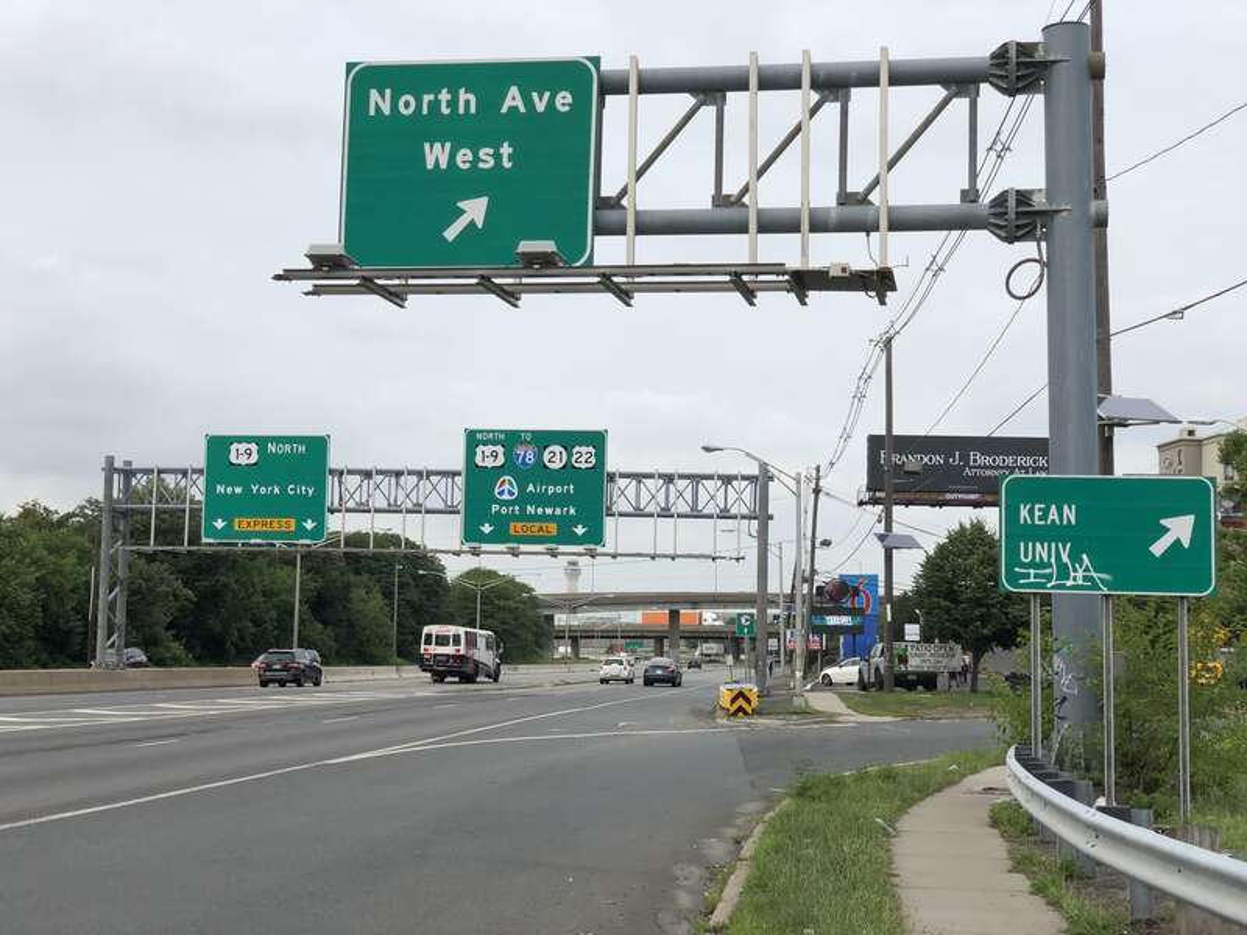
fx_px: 1873
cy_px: 468
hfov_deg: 36.8
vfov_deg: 28.0
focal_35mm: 52
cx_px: 624
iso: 16
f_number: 2.4
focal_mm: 6
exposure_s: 1/952
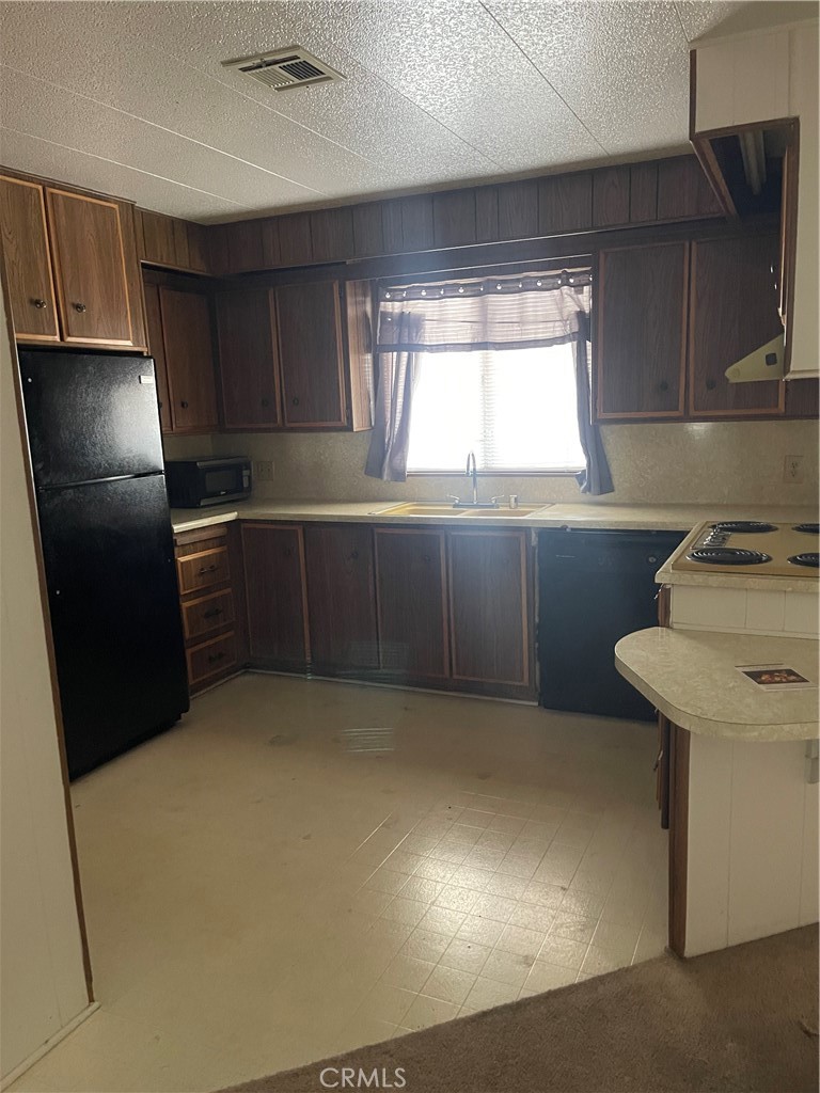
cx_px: 410
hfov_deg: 54.9
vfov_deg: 69.4
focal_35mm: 25
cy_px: 546
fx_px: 790
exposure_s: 1/40
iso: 500
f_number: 1.6
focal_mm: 5.1
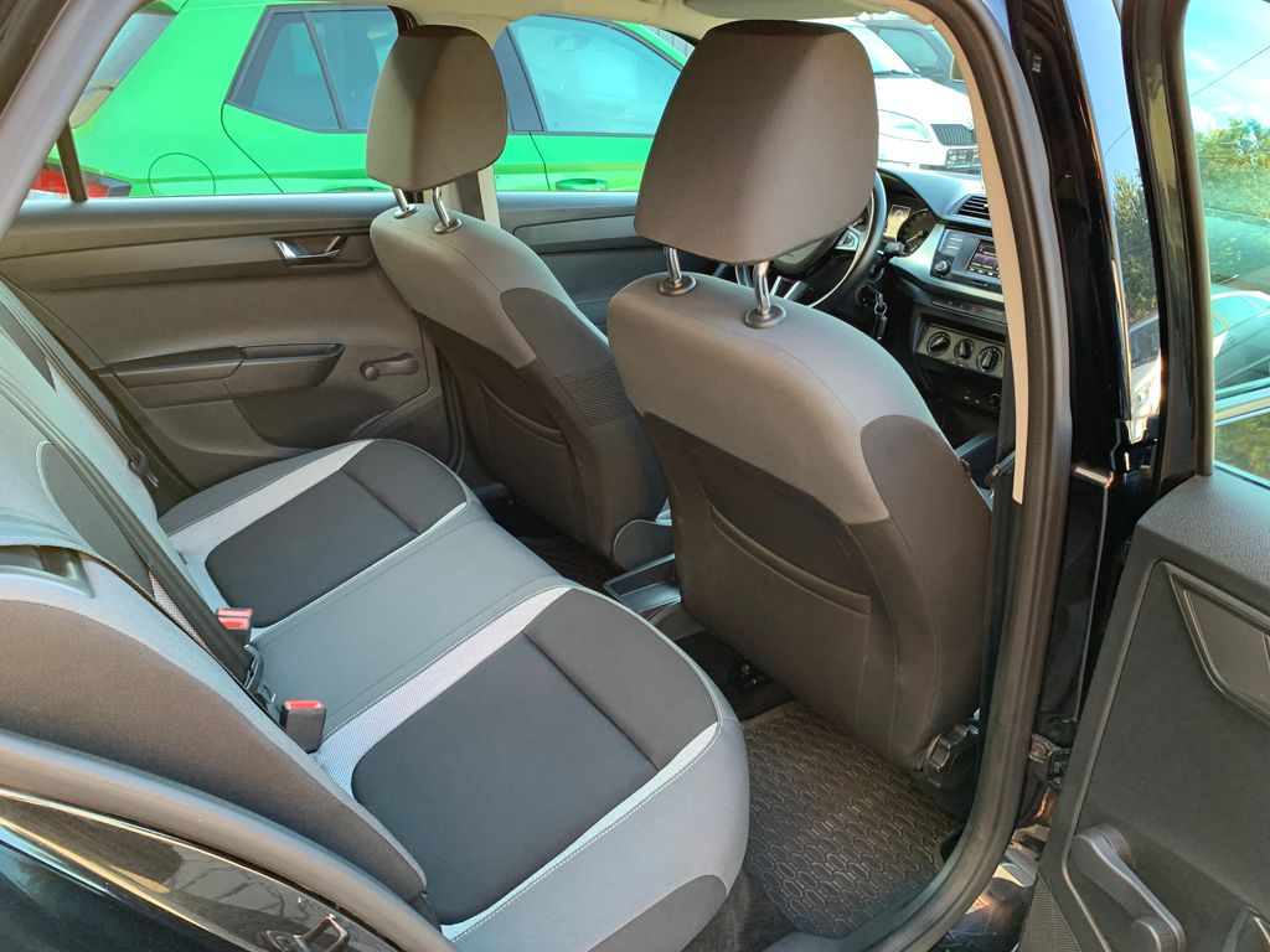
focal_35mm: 26
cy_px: 476
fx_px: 954
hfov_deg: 67.3
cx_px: 635
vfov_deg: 53.1
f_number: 1.8
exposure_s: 1/60
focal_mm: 4.25
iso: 100
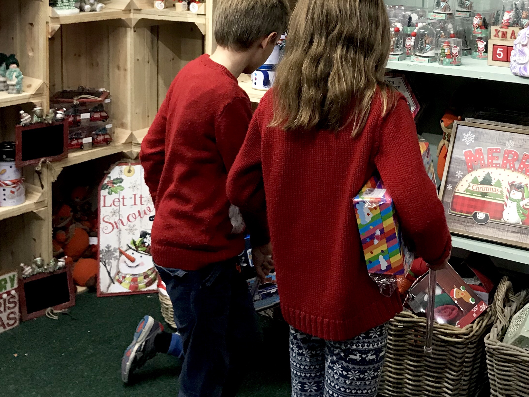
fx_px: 795
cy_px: 36
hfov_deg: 36.5
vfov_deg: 27.0
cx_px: 342
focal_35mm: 52
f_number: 1.8
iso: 32
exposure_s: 1/25
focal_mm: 3.99
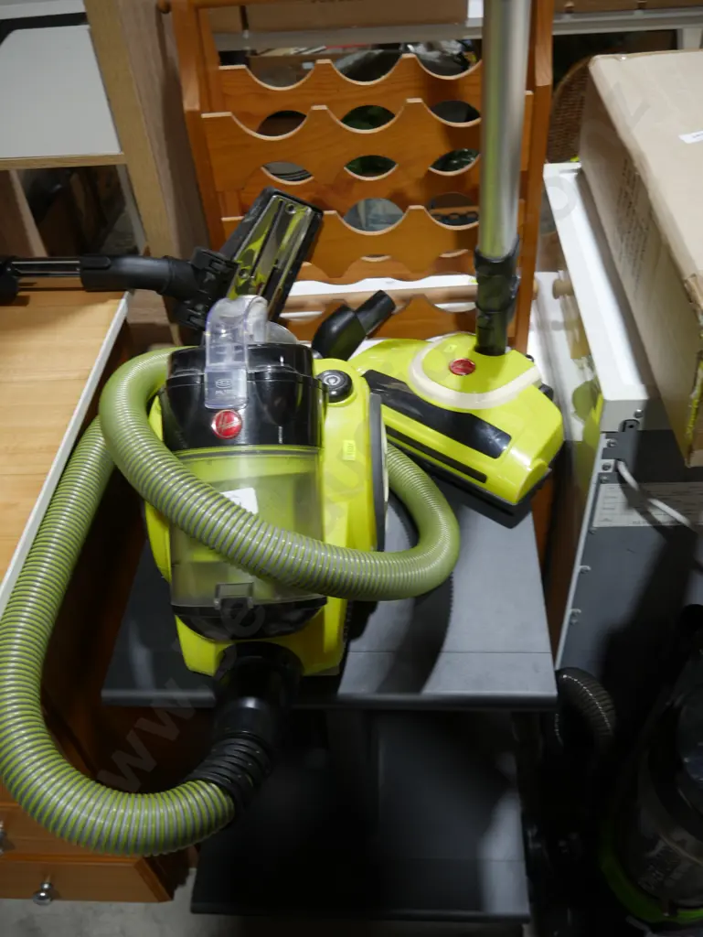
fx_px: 812
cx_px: 352
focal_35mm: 30
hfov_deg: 46.8
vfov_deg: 59.9
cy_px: 468
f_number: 3.6
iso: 200
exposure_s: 1/80
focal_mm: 15
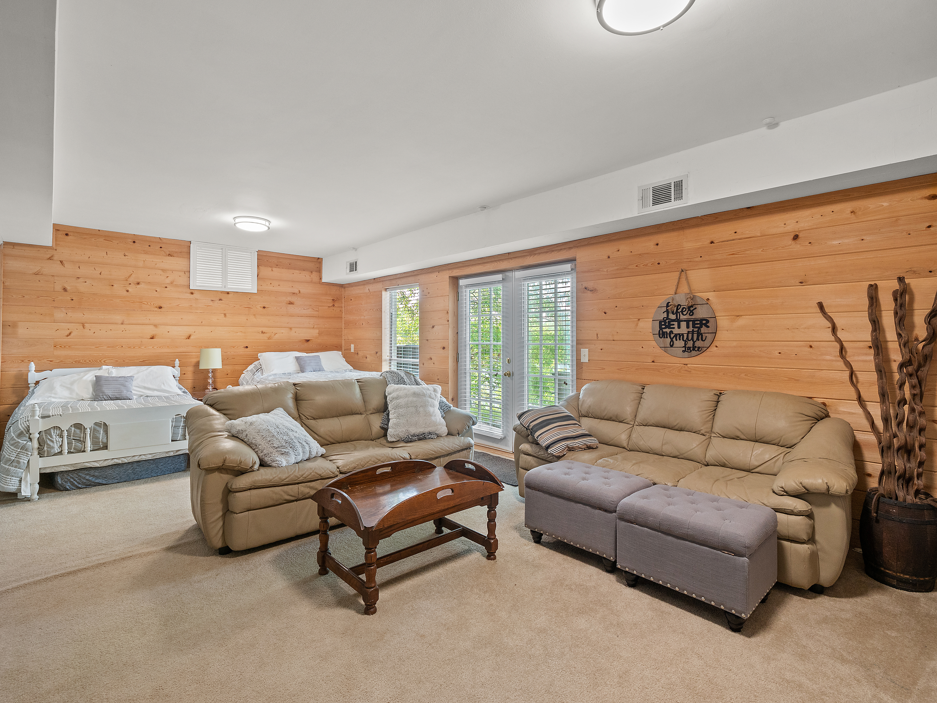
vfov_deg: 78.1
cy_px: 352
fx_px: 433
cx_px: 468
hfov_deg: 94.5
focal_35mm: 16
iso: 400
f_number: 5.6
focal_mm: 8
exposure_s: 1/5
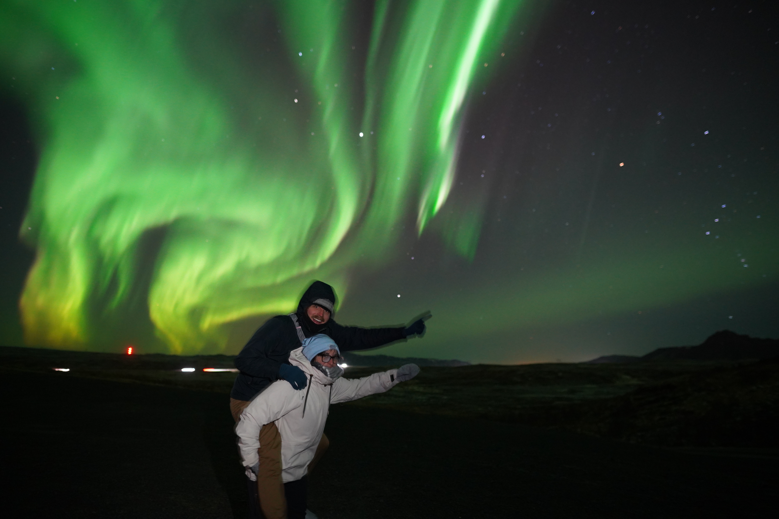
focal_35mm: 24
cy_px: 260
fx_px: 519
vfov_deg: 53.1
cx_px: 390
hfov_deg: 73.7
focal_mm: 24
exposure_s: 1
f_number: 1.8
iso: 3200
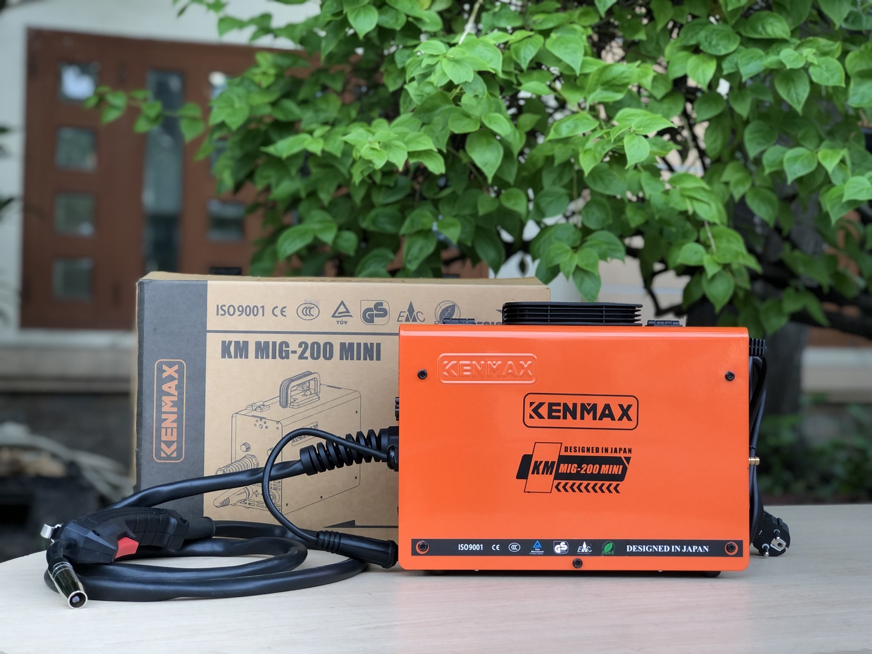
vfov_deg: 25.7
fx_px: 1436
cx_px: 436
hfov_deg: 33.8
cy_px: 327
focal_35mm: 57
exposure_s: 1/60
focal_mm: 6.6
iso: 20
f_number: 2.8
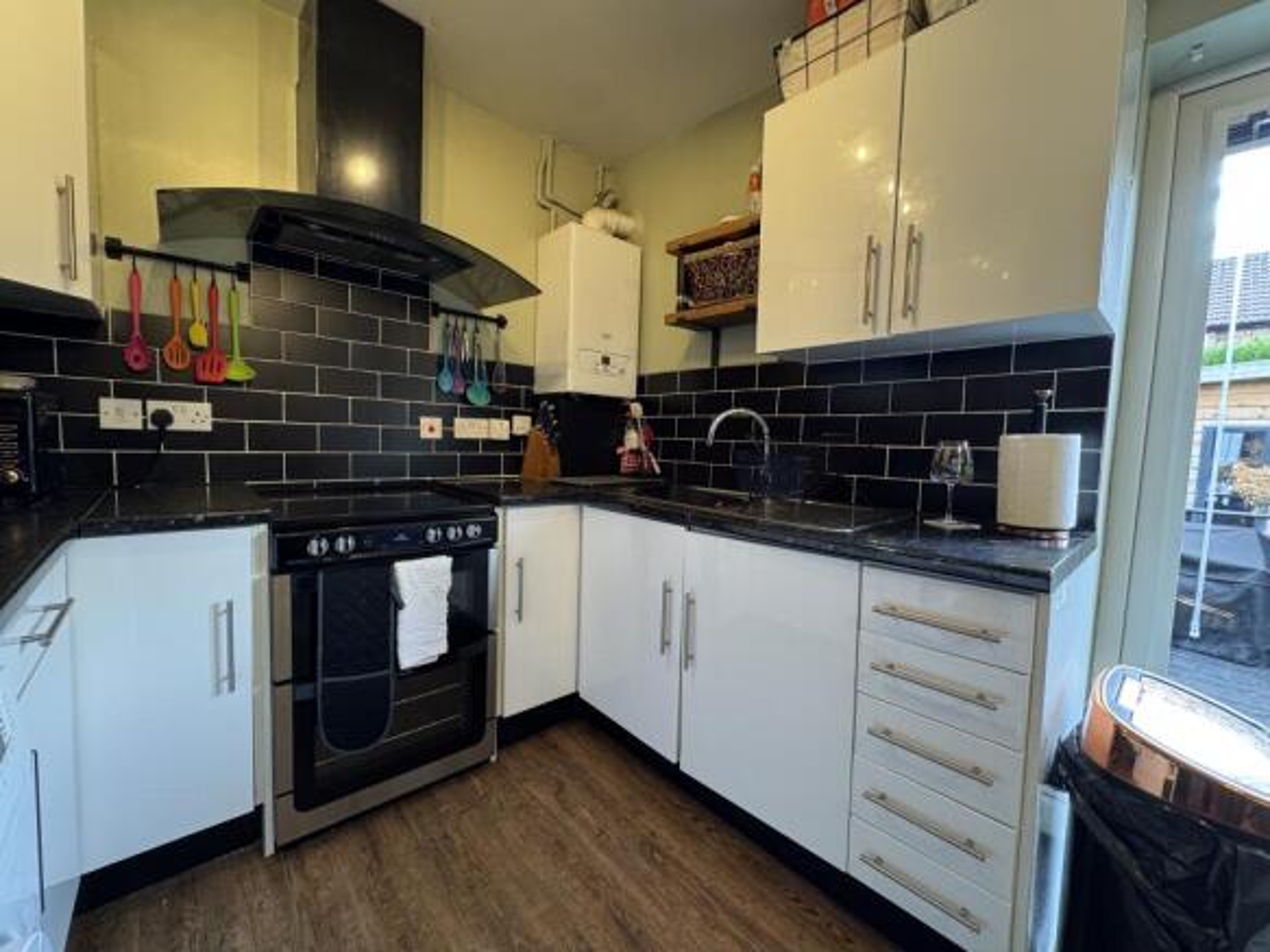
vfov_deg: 85.7
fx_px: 514
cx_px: 635
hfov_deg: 102.1
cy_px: 476
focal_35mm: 14
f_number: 2.2
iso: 160
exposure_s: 1/50
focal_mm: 2.22
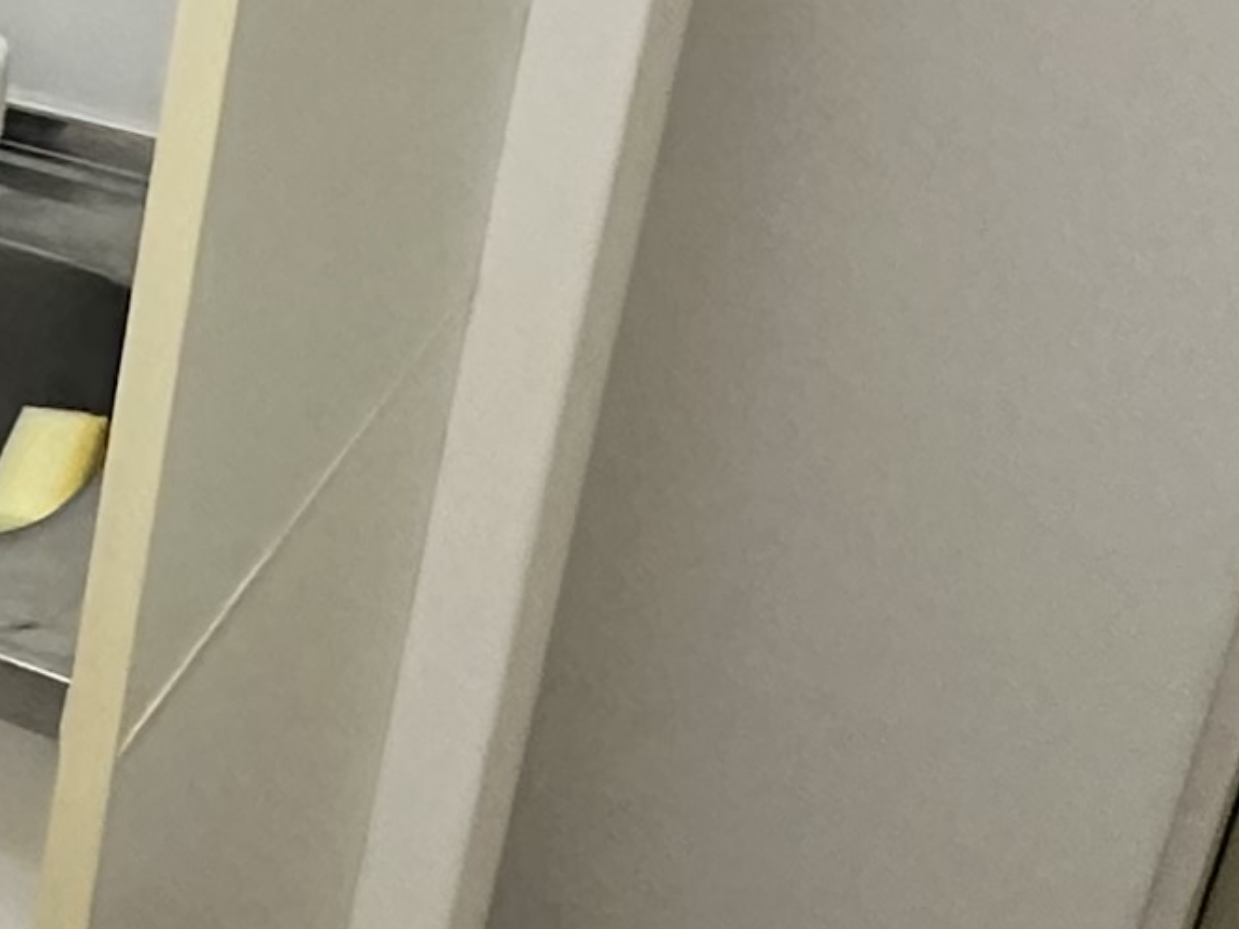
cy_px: -123
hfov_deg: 16.4
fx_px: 3042
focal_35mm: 85
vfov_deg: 16.8
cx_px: -1366
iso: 320
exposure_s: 1/120
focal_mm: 2.22
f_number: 2.2
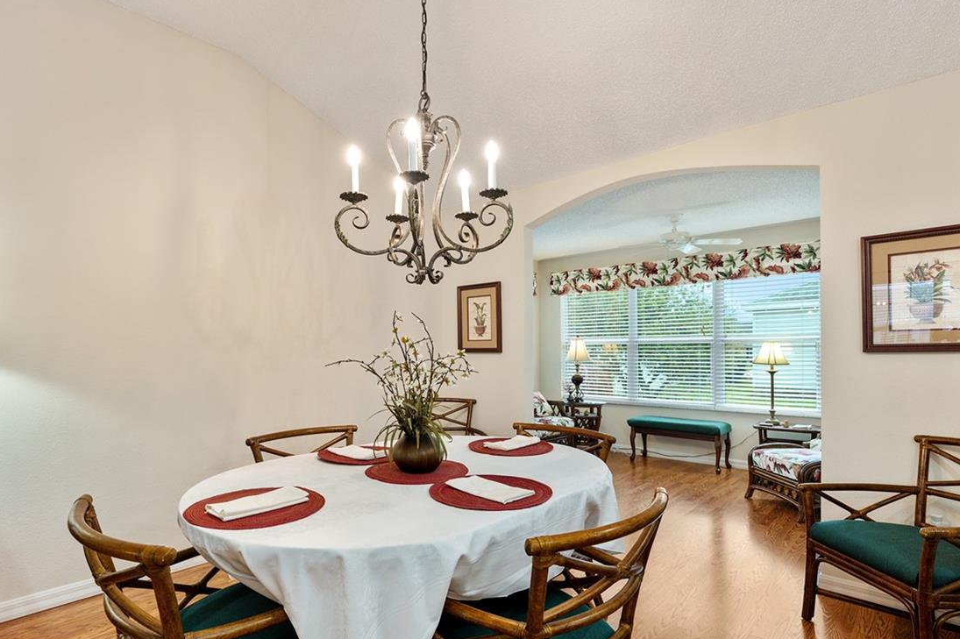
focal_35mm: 19
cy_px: 351
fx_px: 506
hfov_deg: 86.7
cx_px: 433
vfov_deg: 64.4
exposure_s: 1/10
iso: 250
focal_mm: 13
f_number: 6.3
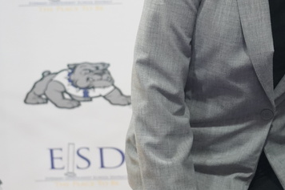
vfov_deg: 9.6
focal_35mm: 141
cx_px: 307
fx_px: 1116
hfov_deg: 14.3
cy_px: -34
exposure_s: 1/160
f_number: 4
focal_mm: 49
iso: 4000
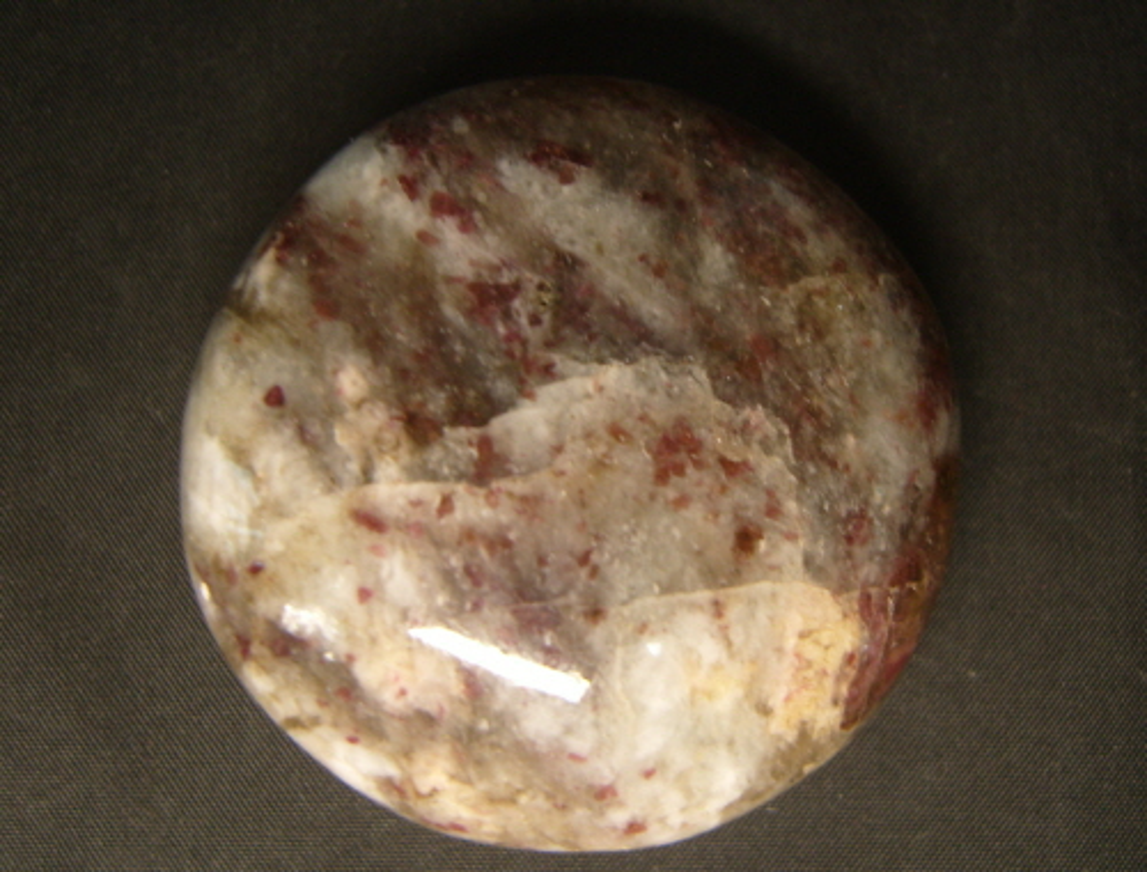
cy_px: 436
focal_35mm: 35
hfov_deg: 52.4
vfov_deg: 41.0
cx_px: 574
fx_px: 1165
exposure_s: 1/30
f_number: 2.8
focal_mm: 7.4
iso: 91
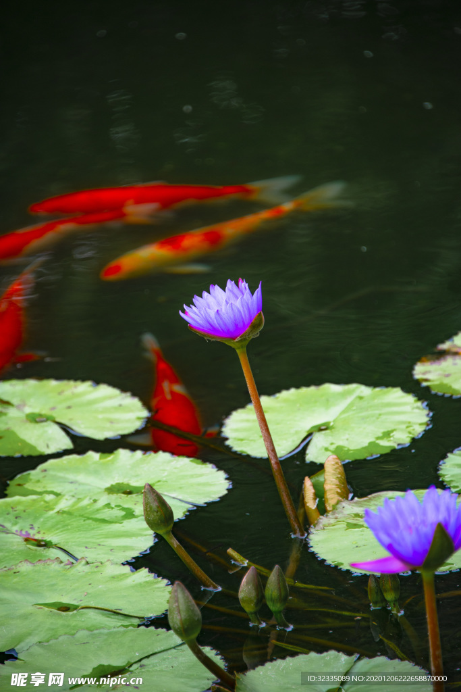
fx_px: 5760
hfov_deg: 4.6
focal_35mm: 300
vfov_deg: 6.9
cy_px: 346
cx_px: 230
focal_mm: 300
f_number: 5.6
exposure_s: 1/320
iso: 250
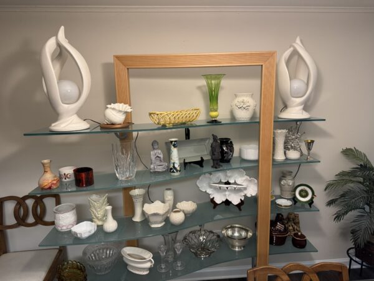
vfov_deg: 56.8
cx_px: 187
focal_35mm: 24
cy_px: 140
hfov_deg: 71.6
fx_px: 259
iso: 320
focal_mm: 6.76
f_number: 1.78
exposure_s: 1/60
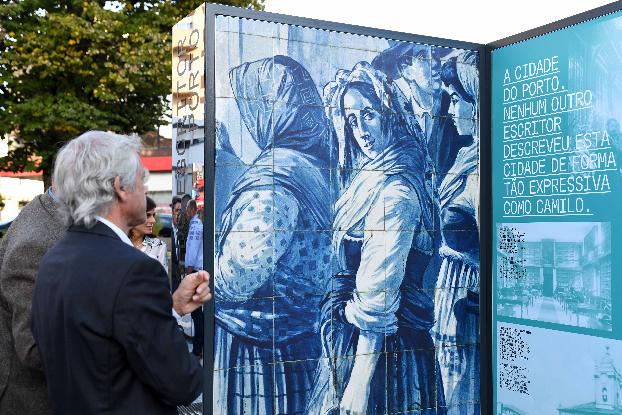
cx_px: 311
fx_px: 726
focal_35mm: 42
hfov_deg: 46.4
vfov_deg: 31.9
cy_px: 208
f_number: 4.5
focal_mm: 42
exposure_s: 1/400
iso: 640
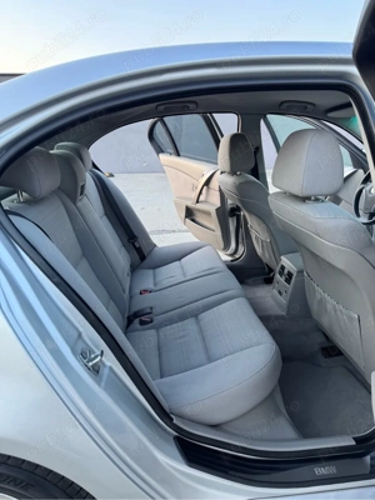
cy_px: 250
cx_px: 188
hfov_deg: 56.8
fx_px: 347
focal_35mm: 24
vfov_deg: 71.6
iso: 200
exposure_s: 1/50
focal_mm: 6.76
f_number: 1.78
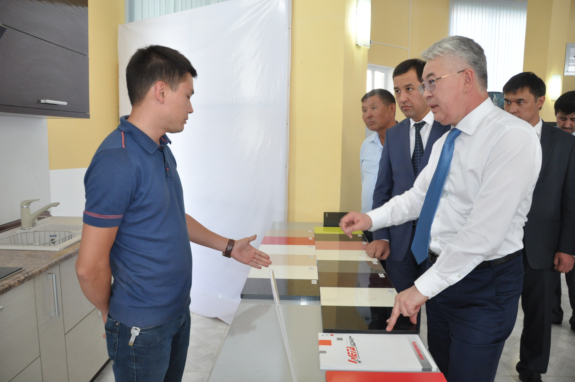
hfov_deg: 67.4
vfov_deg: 47.8
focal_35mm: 27
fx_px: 431
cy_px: 191
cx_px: 288
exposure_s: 1/200
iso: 1000
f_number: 3.5
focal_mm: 18
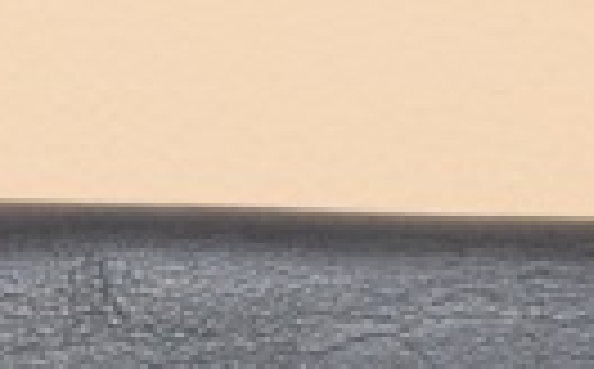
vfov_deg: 2.0
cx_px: 27
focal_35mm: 639
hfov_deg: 3.3
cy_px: 799
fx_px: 10325
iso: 3200
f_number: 5.6
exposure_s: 1/60
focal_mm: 55
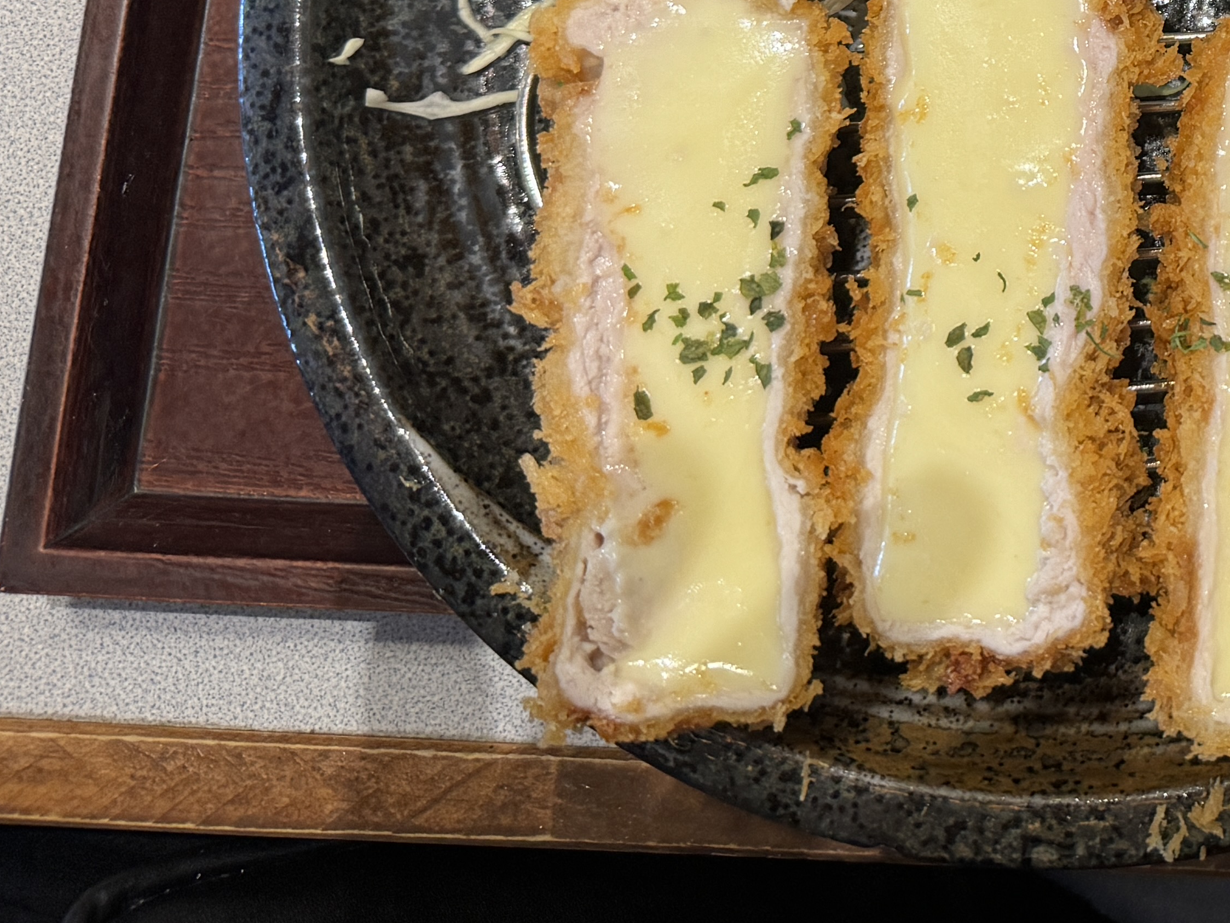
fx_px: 2168
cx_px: 1515
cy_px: -165
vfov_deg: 22.3
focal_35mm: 61
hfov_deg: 27.5
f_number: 1.78
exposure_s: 1/60
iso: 160
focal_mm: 6.76
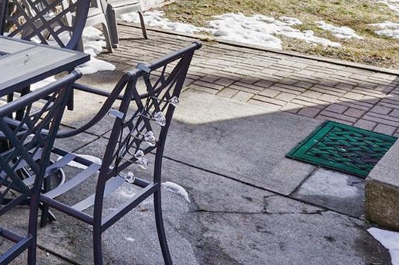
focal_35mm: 62
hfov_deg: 28.4
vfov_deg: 19.1
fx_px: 687
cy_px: -138
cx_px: -76
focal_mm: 16
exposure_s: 1/50
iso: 64
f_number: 9
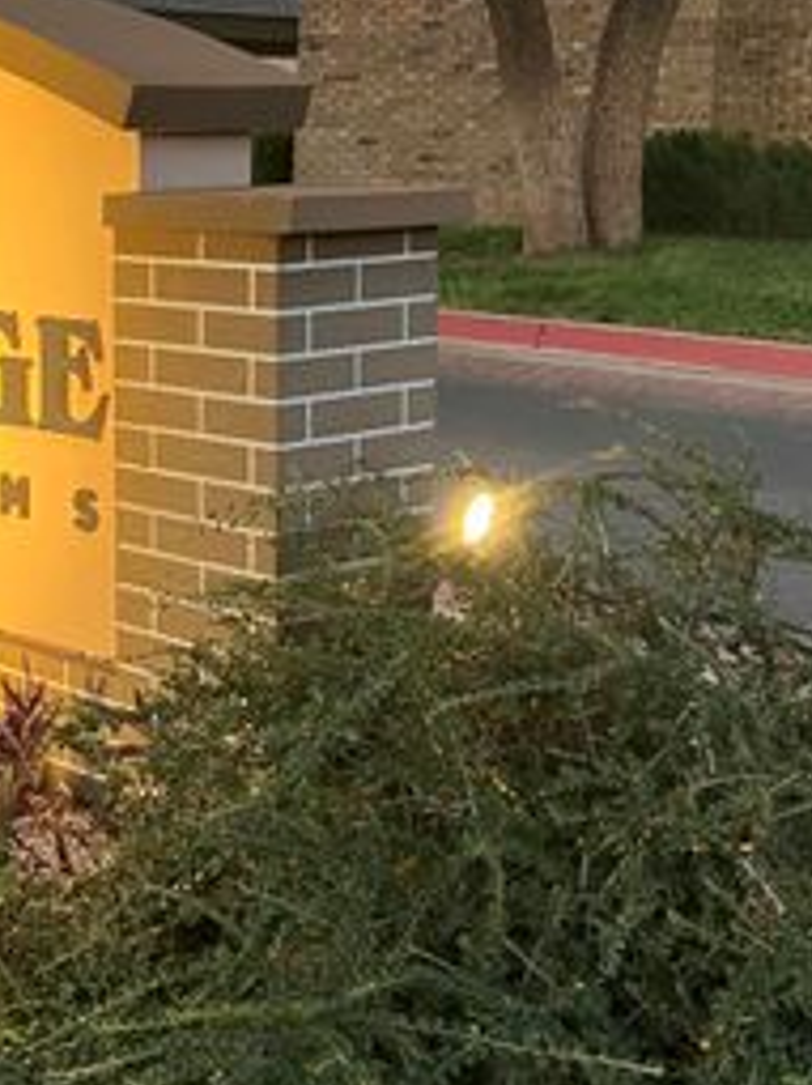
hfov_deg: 20.6
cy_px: 368
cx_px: -64
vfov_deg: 28.4
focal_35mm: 68
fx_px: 2129
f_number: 1.5
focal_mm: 5.7
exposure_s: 1/60
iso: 200
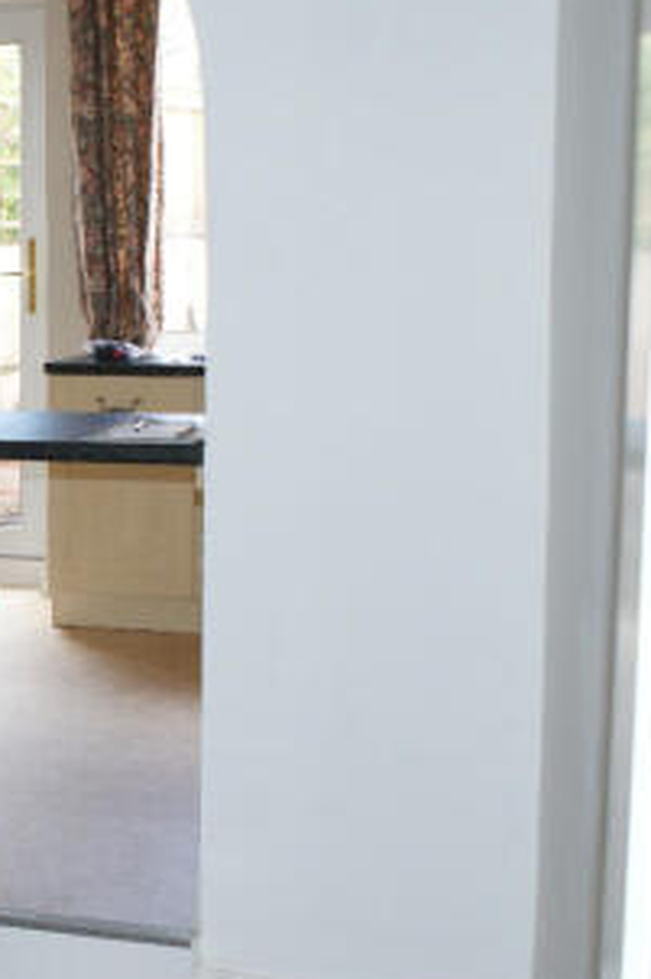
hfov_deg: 18.3
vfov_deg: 28.5
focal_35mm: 71
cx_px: -100
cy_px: 501
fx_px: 1928
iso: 400
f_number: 5
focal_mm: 30
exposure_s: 1/125
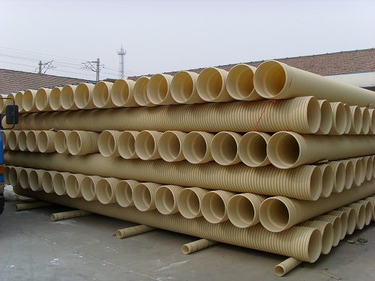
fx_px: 390
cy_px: 140
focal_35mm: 36
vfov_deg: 39.6
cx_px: 188
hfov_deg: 51.4
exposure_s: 1/250
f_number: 5.5
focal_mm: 6
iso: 80
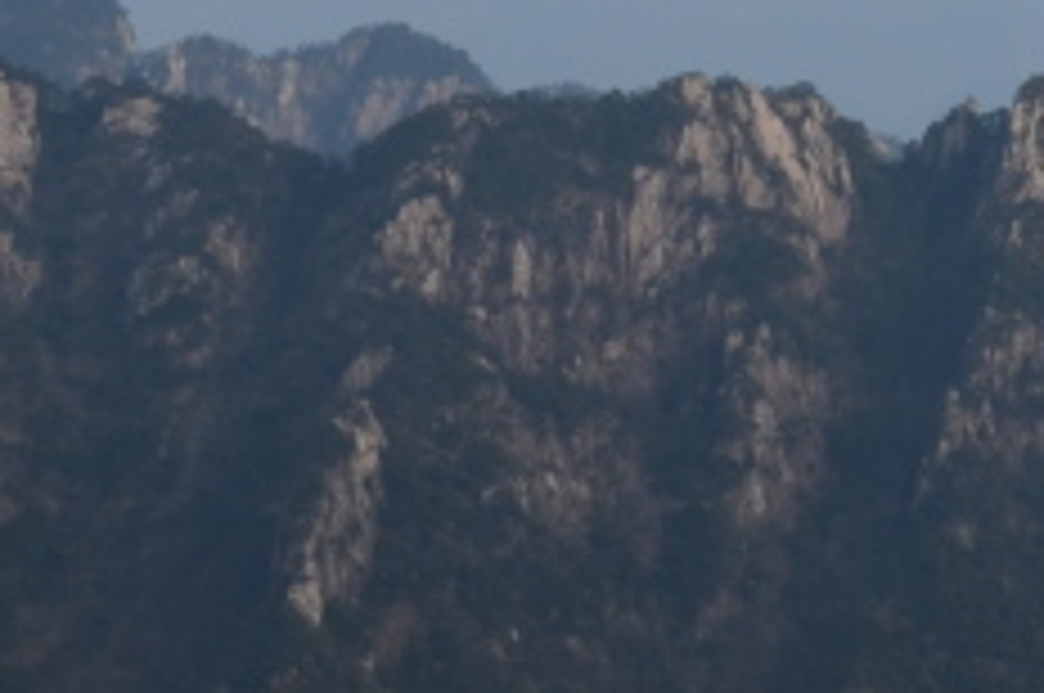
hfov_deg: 9.3
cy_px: -117
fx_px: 6139
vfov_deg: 6.4
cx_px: 1872
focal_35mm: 212
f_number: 11
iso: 160
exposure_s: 1/125
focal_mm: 32
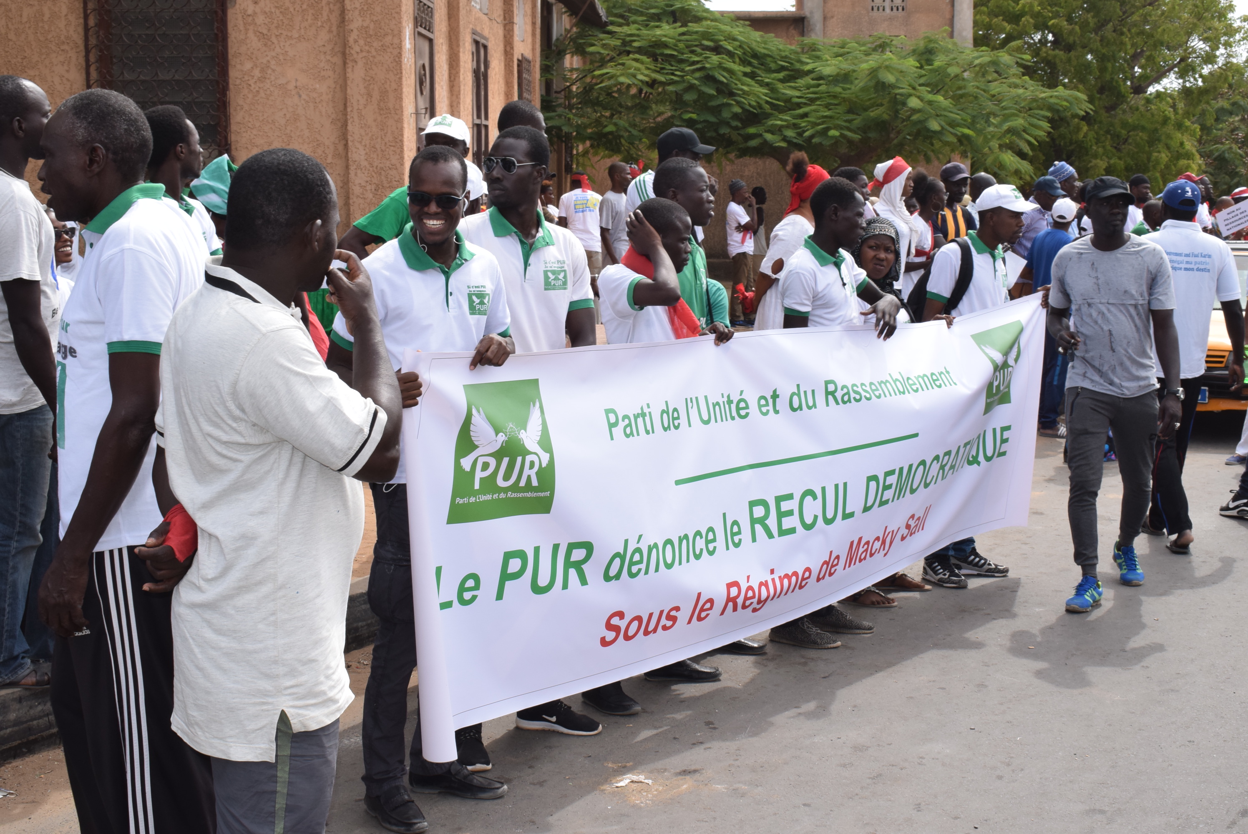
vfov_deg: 28.1
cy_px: 417
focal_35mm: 48
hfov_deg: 41.1
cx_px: 624
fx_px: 1665
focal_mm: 32
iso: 500
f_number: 18
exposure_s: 1/200
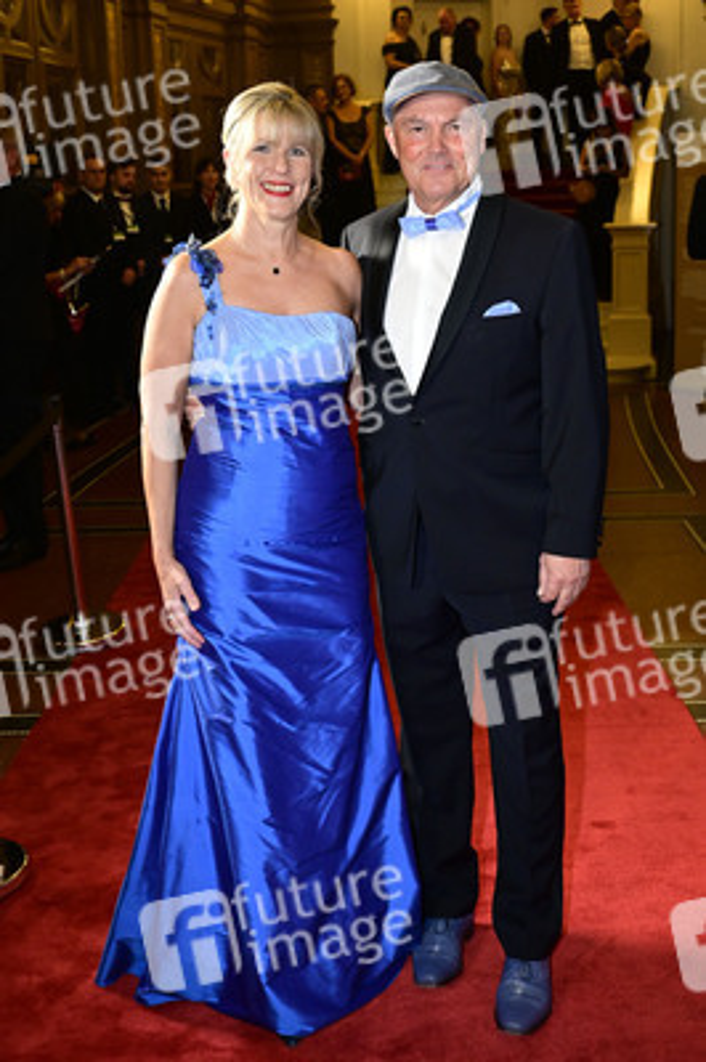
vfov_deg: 51.9
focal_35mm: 37
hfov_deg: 35.9
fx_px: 1090
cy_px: 531
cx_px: 353
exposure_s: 1/200
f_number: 5
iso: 4000
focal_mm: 37
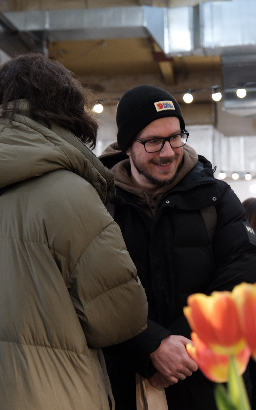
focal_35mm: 66
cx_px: 129
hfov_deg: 19.7
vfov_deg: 31.1
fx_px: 737
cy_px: 202
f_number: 4
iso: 1250
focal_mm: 39.3
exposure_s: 1/30
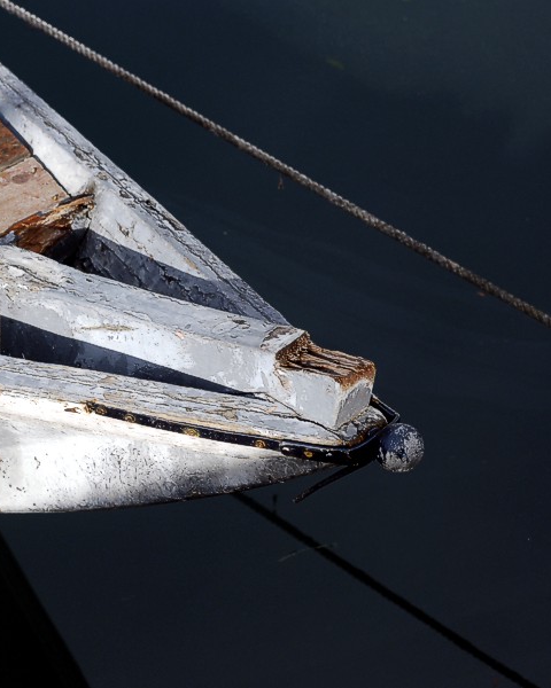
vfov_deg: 13.0
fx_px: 3017
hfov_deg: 10.4
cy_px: 344
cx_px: 60
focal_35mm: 148
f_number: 7.1
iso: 320
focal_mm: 70
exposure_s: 1/640
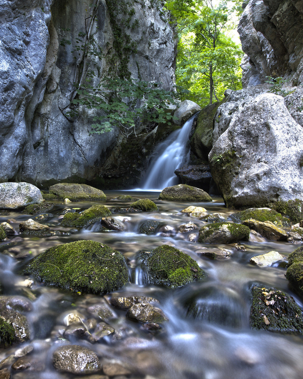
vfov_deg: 57.2
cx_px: 107
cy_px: 190
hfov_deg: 46.5
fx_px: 348
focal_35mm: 31
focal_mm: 22
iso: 100
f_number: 13
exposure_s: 3
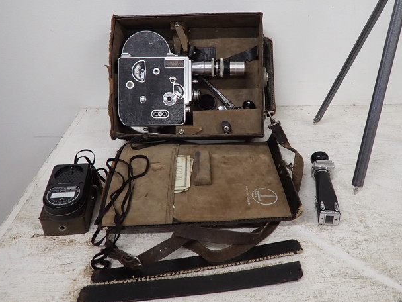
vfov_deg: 54.3
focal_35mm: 25
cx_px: 223
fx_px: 290
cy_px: 113
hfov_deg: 69.2
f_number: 2
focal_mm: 3.33
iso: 200
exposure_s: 1/80
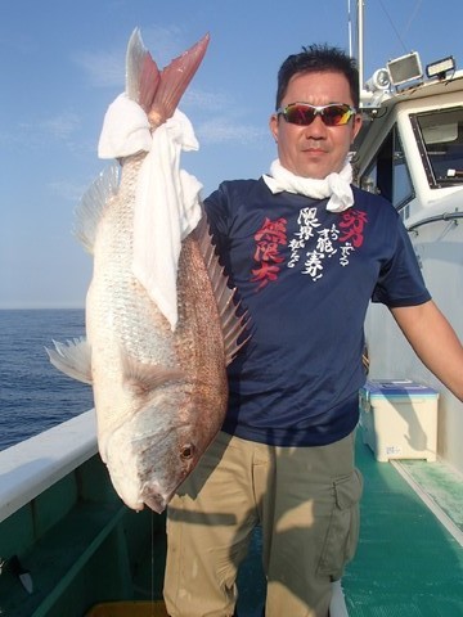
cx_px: 232
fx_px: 499
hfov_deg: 49.7
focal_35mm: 28
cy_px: 308
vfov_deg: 63.4
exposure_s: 1/100
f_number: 11
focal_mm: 5
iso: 100
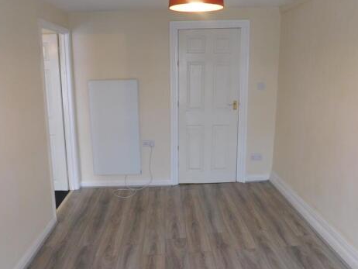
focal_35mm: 29
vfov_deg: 48.1
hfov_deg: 61.6
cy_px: 117
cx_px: 170
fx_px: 300
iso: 220
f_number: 3
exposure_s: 1/30
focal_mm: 4
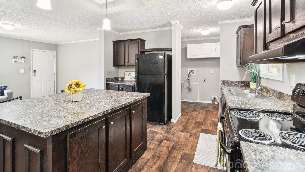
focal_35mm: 16
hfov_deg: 99.4
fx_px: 129
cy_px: 75
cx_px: 151
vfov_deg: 66.8
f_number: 11
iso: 100
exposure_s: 1/1.25
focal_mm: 15
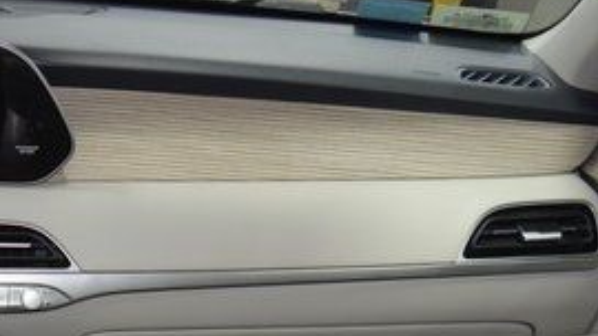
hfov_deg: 23.7
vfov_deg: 14.2
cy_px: 439
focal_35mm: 82
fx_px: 1300
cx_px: -109
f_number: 3.5
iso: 1100
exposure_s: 1/60
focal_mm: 22
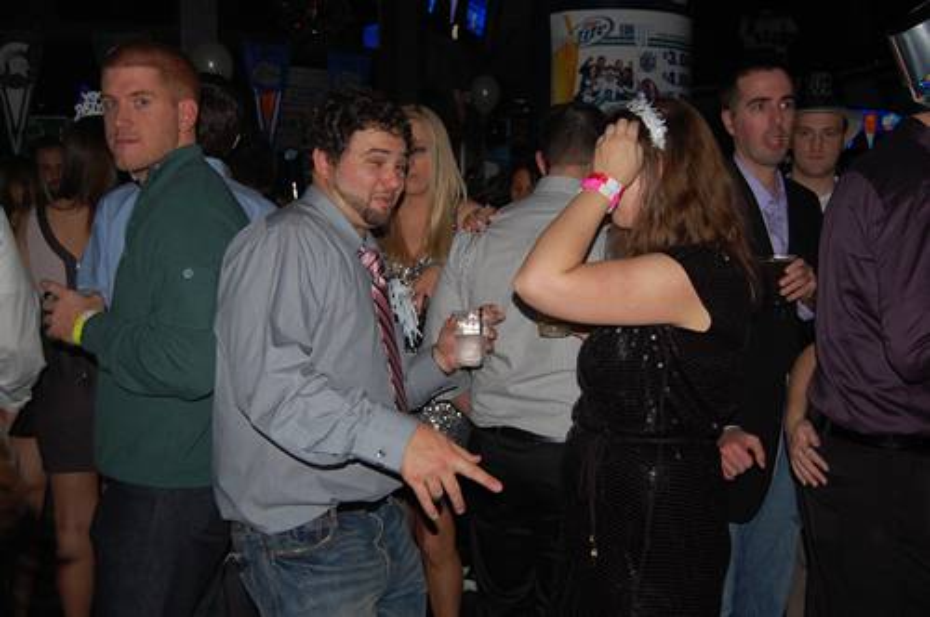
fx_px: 929
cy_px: 308
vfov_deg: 36.8
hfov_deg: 53.2
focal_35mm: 36
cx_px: 465
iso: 400
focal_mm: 24
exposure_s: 1/60
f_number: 4
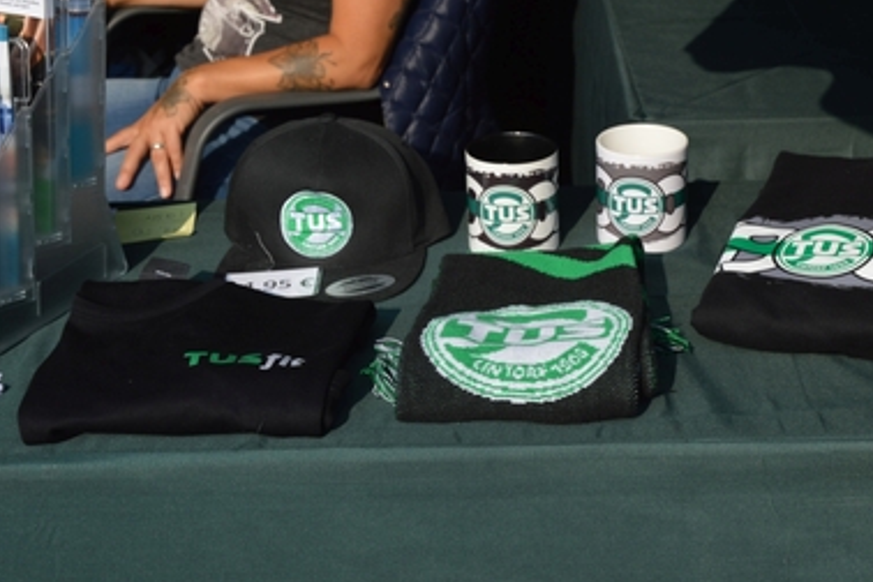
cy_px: 239
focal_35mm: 75
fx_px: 1819
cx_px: 534
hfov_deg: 26.9
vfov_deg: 18.2
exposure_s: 1/250
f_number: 8
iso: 100
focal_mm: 38
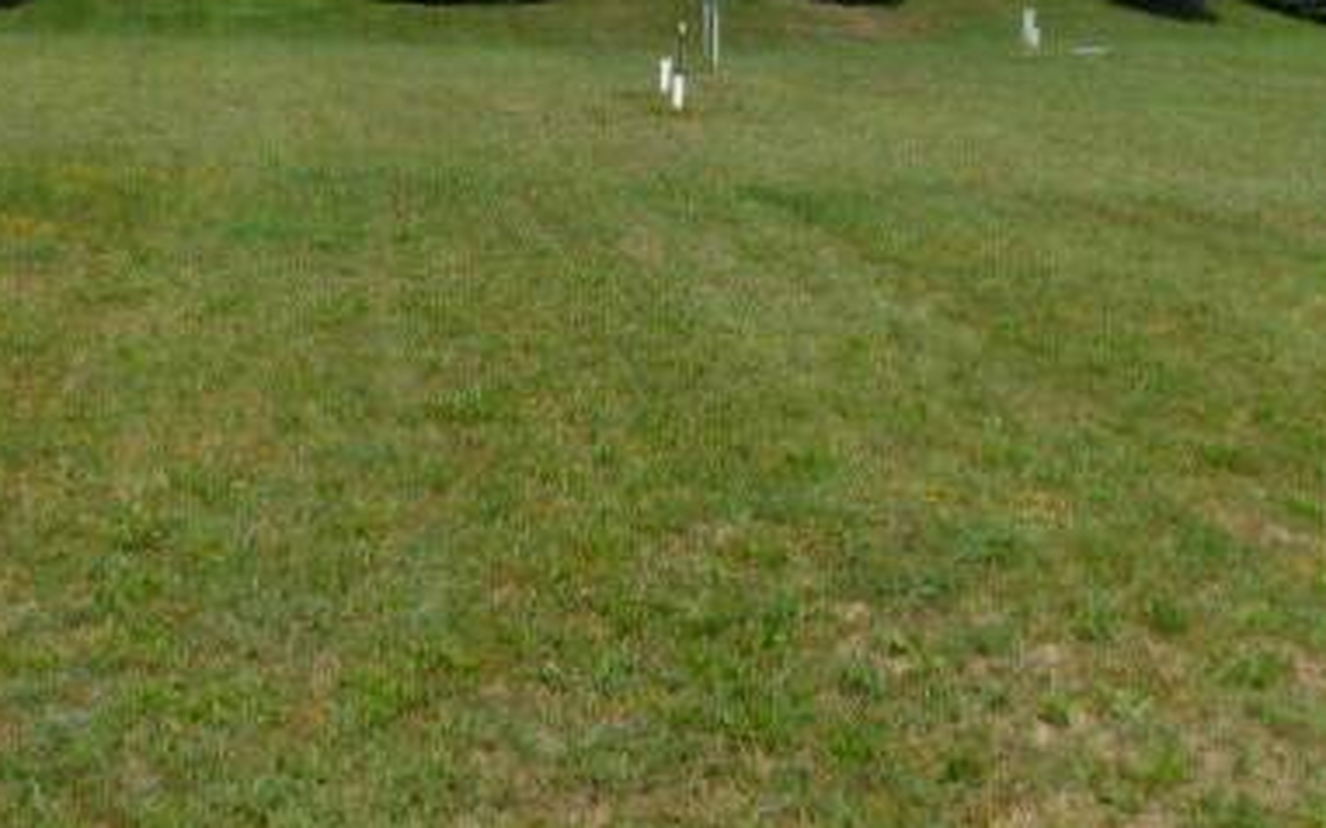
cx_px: 592
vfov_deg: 31.0
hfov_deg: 48.1
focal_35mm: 41
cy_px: 278
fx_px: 1481
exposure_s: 1/500
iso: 125
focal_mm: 4
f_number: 6
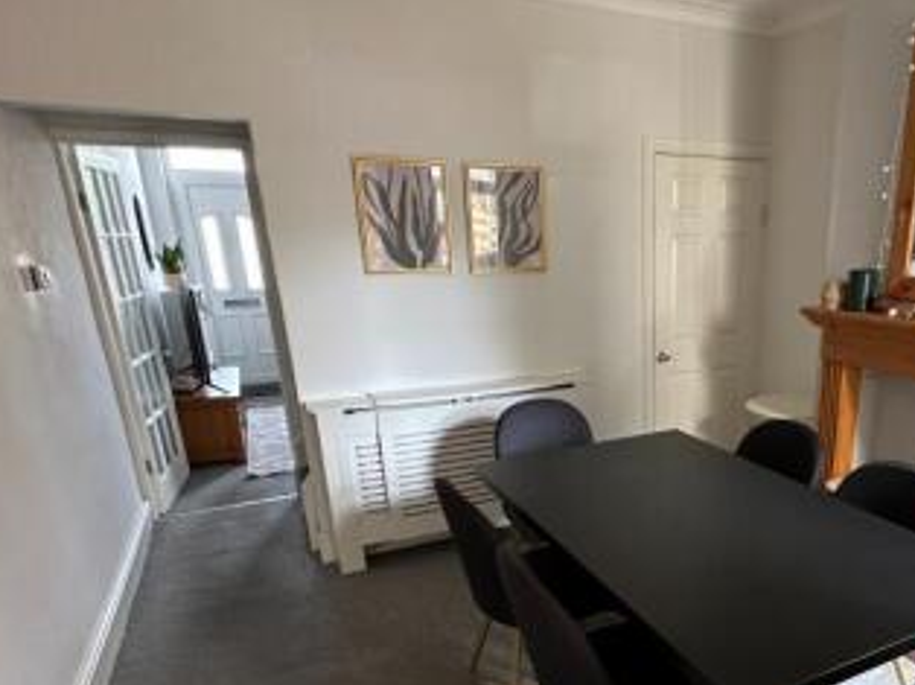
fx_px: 687
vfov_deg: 51.8
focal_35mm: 26
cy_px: 468
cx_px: 643
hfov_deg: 64.7
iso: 320
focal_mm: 2.22
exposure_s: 1/60
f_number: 2.2
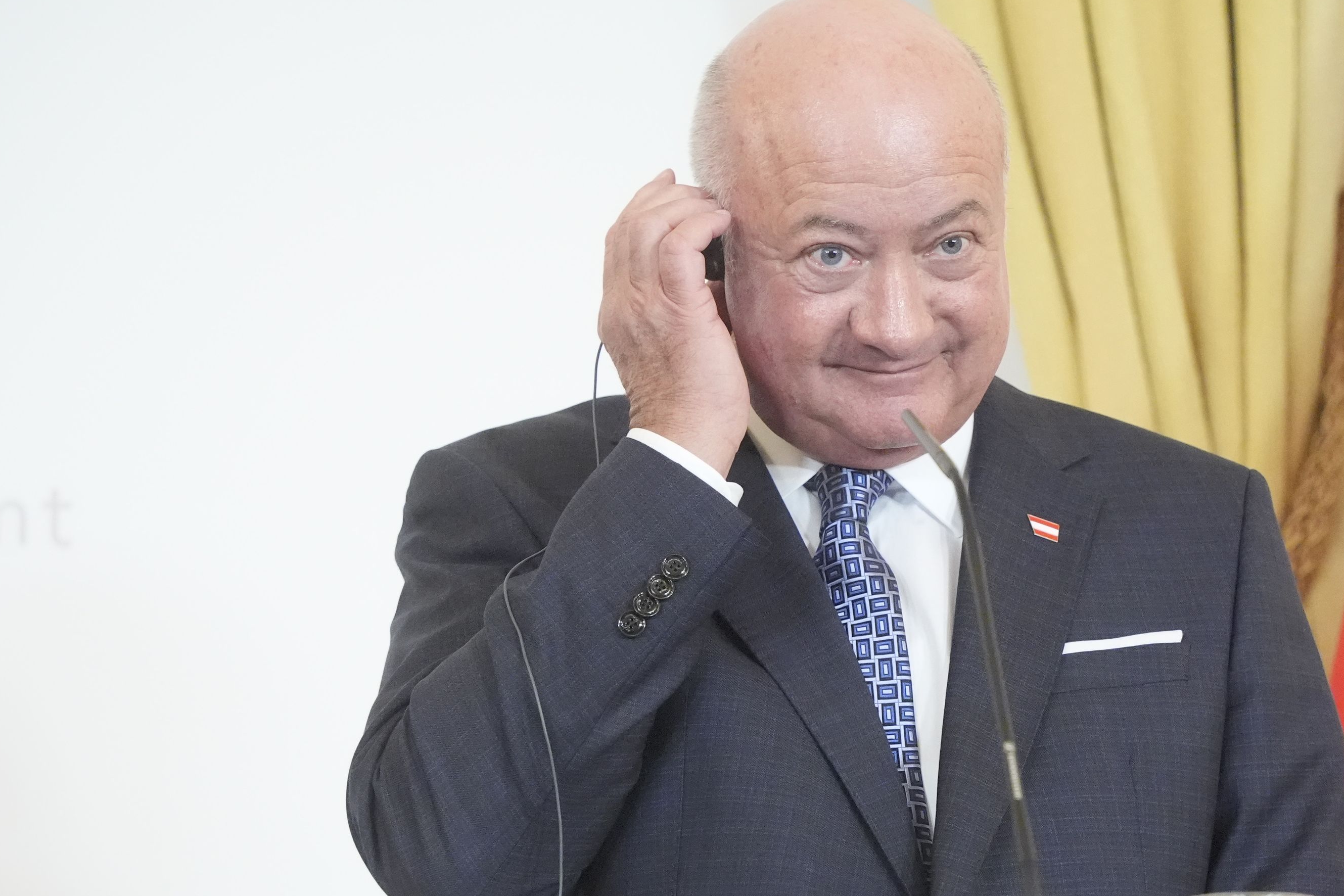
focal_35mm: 170
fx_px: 6347
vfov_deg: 8.1
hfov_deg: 12.1
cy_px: 627
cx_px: 720
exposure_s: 1/250
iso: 8000
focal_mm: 113
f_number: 4.5
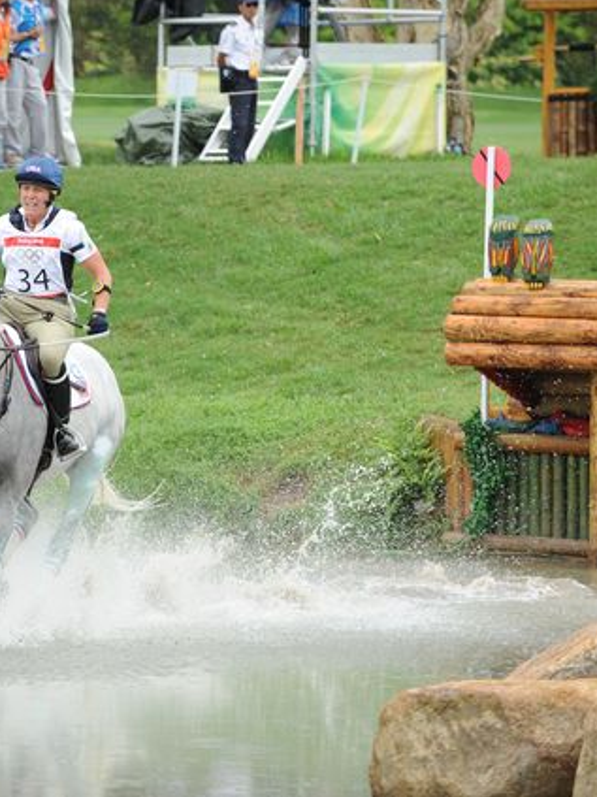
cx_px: 24
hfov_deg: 5.1
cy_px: 398
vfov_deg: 6.8
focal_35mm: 291
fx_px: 6695
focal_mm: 200
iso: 500
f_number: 5.6
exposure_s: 1/500
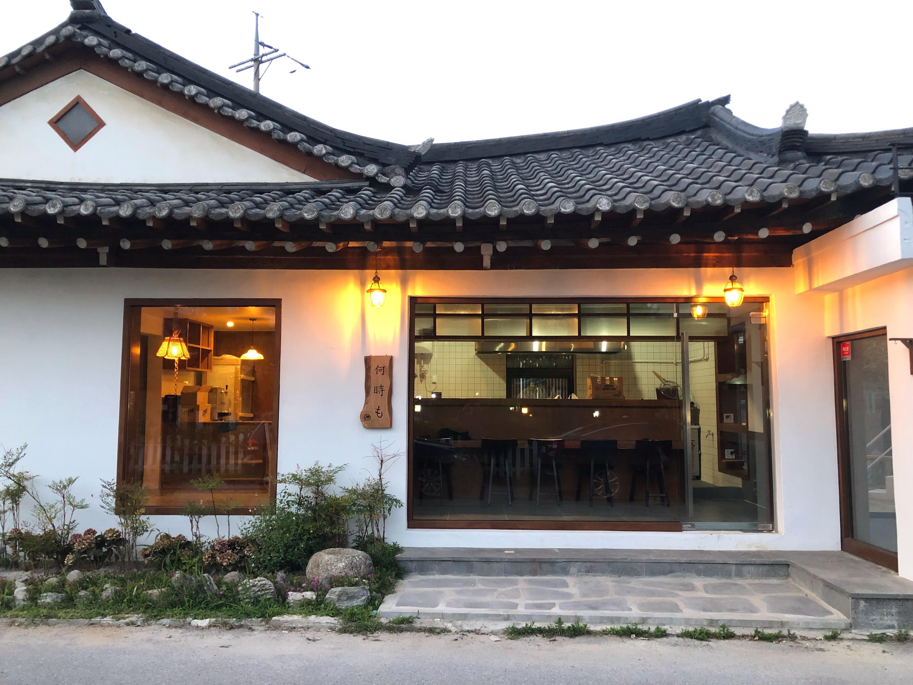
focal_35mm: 28
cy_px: 342
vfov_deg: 49.7
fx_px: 739
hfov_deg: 63.4
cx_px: 456
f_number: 1.8
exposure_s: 1/15
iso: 100
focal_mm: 3.99
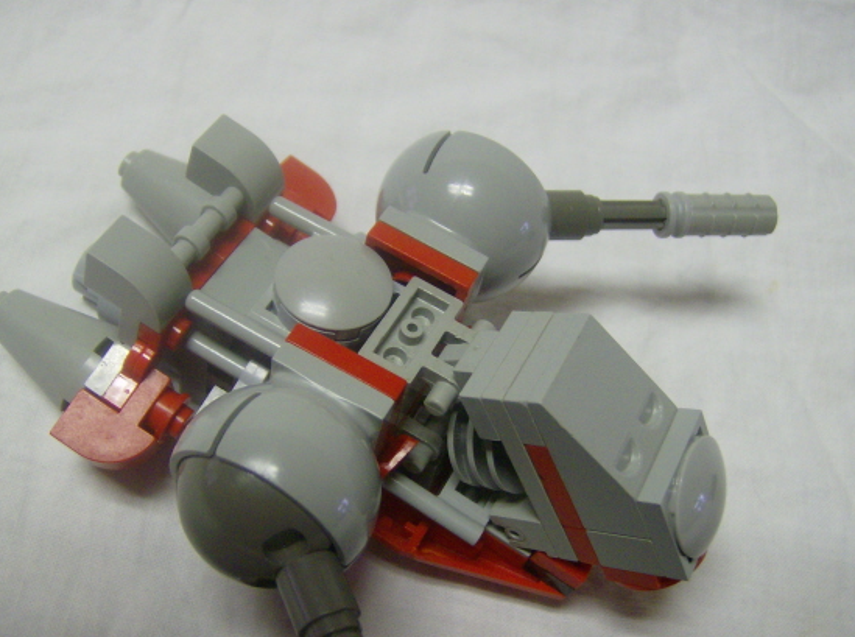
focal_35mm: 42
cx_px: 394
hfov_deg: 44.9
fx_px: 1035
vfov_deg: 34.2
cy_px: 311
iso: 200
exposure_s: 1/25.3
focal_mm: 6
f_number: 2.8
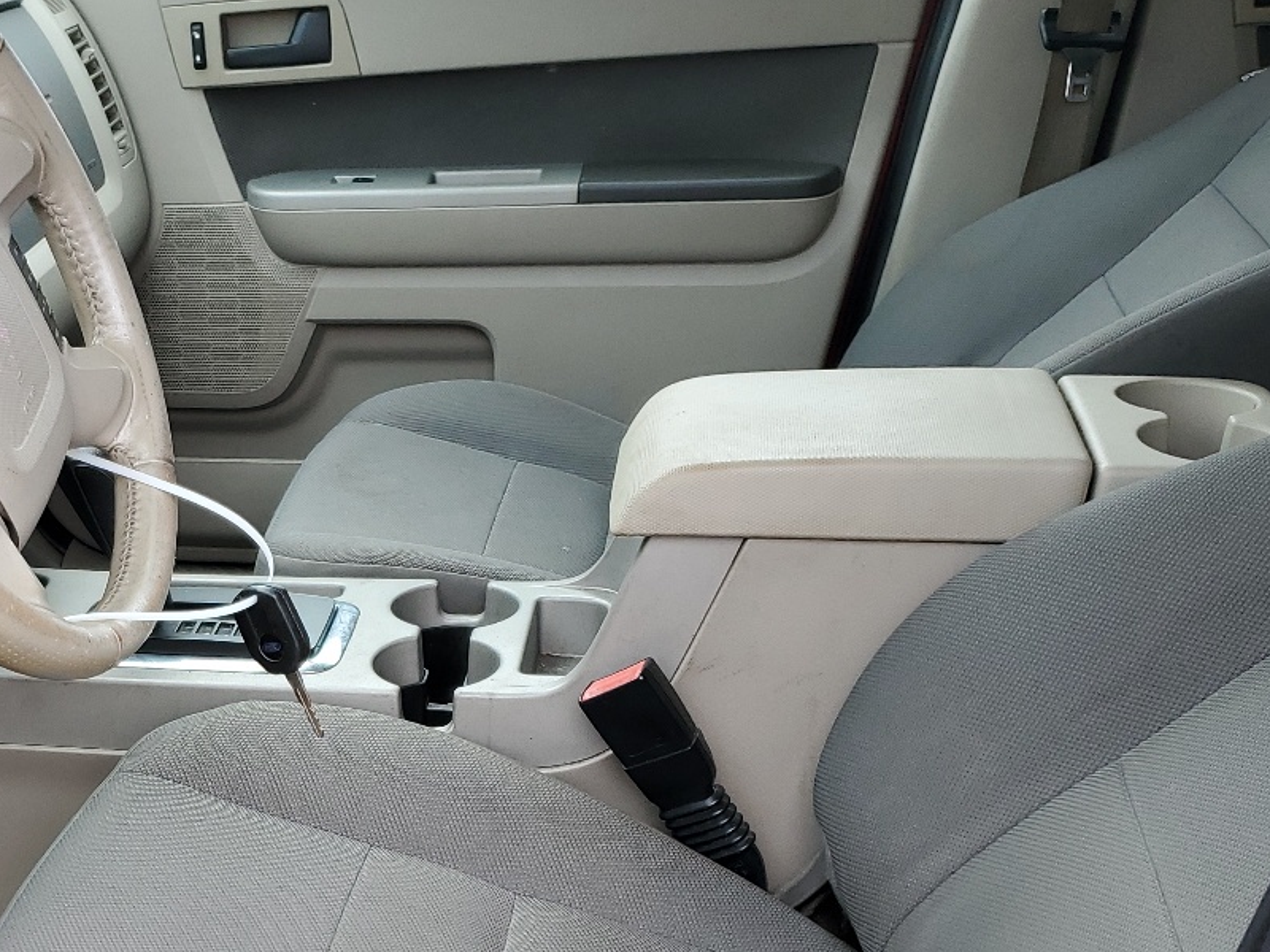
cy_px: 798
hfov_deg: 35.2
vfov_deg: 27.3
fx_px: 1908
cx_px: 194
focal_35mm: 52
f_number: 1.5
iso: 50
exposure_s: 1/185
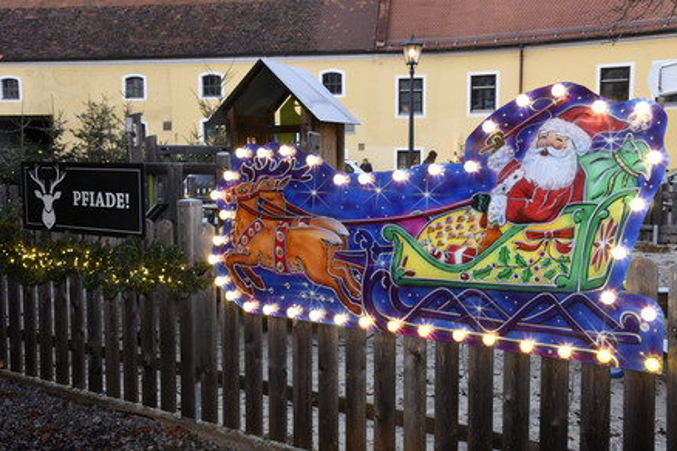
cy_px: 222
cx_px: 333
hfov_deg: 53.1
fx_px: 677
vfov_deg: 36.9
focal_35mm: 36
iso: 1600
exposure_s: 1/125
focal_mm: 35
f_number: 6.3
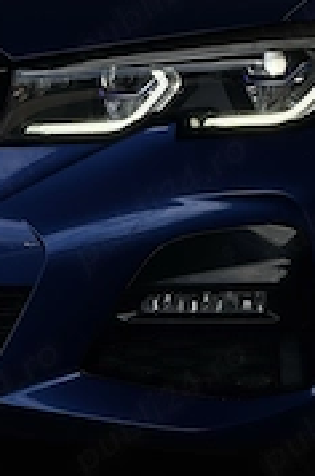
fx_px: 3702
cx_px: 254
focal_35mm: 281
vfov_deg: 7.3
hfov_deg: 4.9
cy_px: 43
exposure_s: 1/926
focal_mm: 15.66
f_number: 2.8
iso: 50
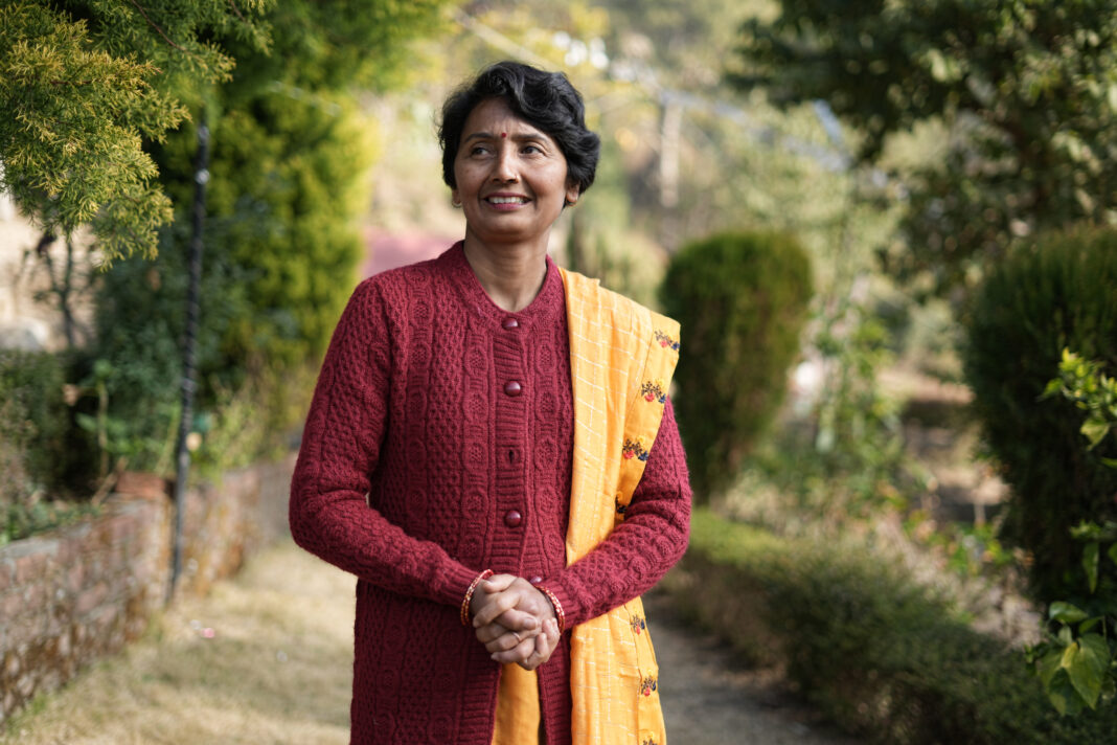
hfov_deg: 39.6
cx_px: 558
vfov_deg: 27.0
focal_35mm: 50
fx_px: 1551
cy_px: 372
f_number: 2
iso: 100
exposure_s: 1/640
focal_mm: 50
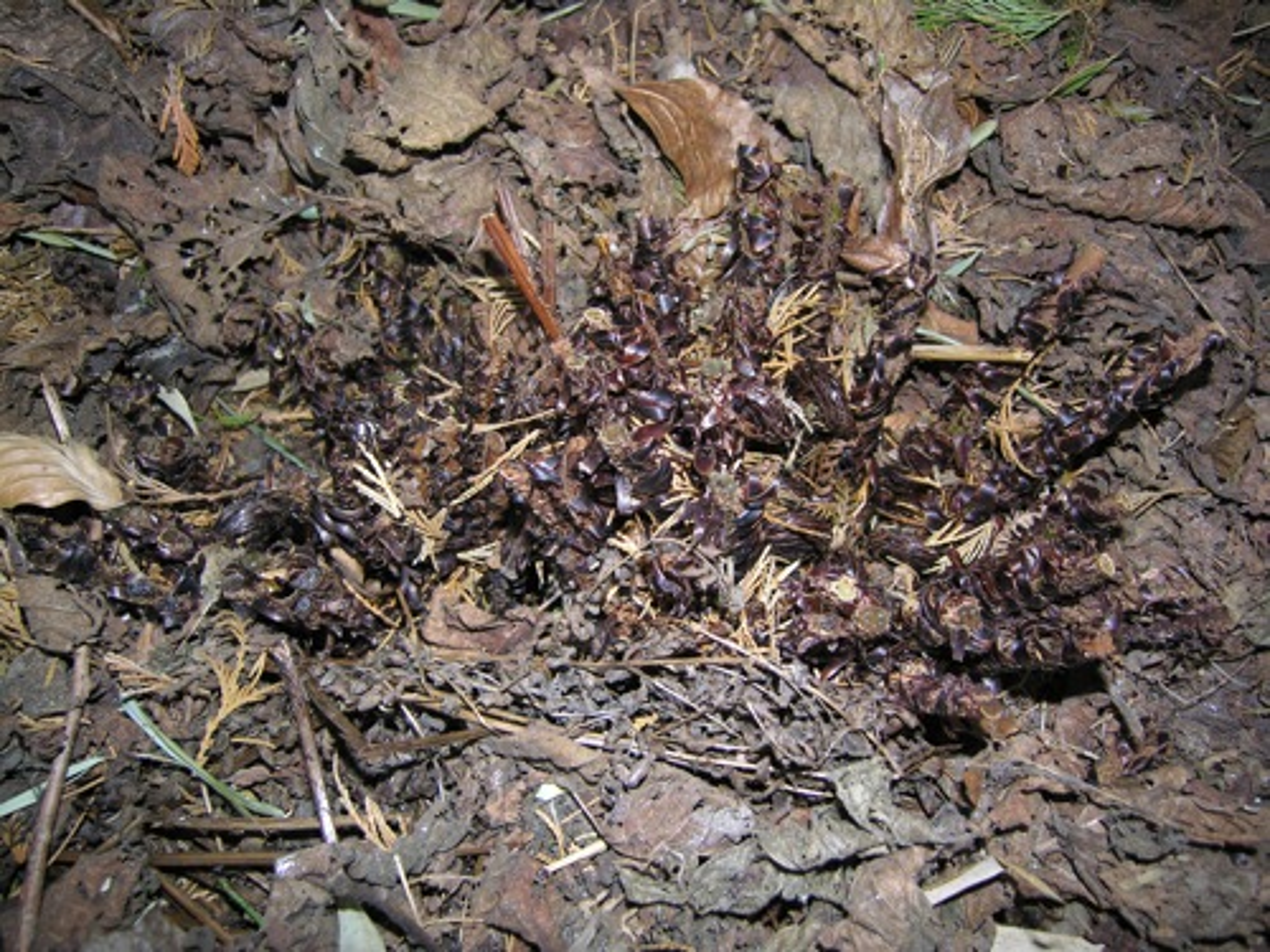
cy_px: 476
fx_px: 881
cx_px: 635
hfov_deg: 71.6
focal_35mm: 24
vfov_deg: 56.8
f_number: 2.6
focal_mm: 6.1
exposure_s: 1/60.1
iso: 50
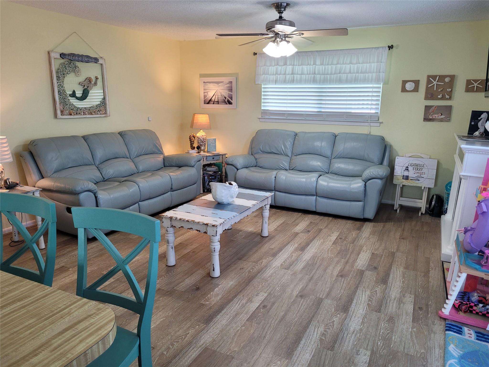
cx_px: 244
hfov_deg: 67.3
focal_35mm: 26
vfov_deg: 53.1
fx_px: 367
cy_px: 184
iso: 200
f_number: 1.8
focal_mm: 5.4
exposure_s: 1/120
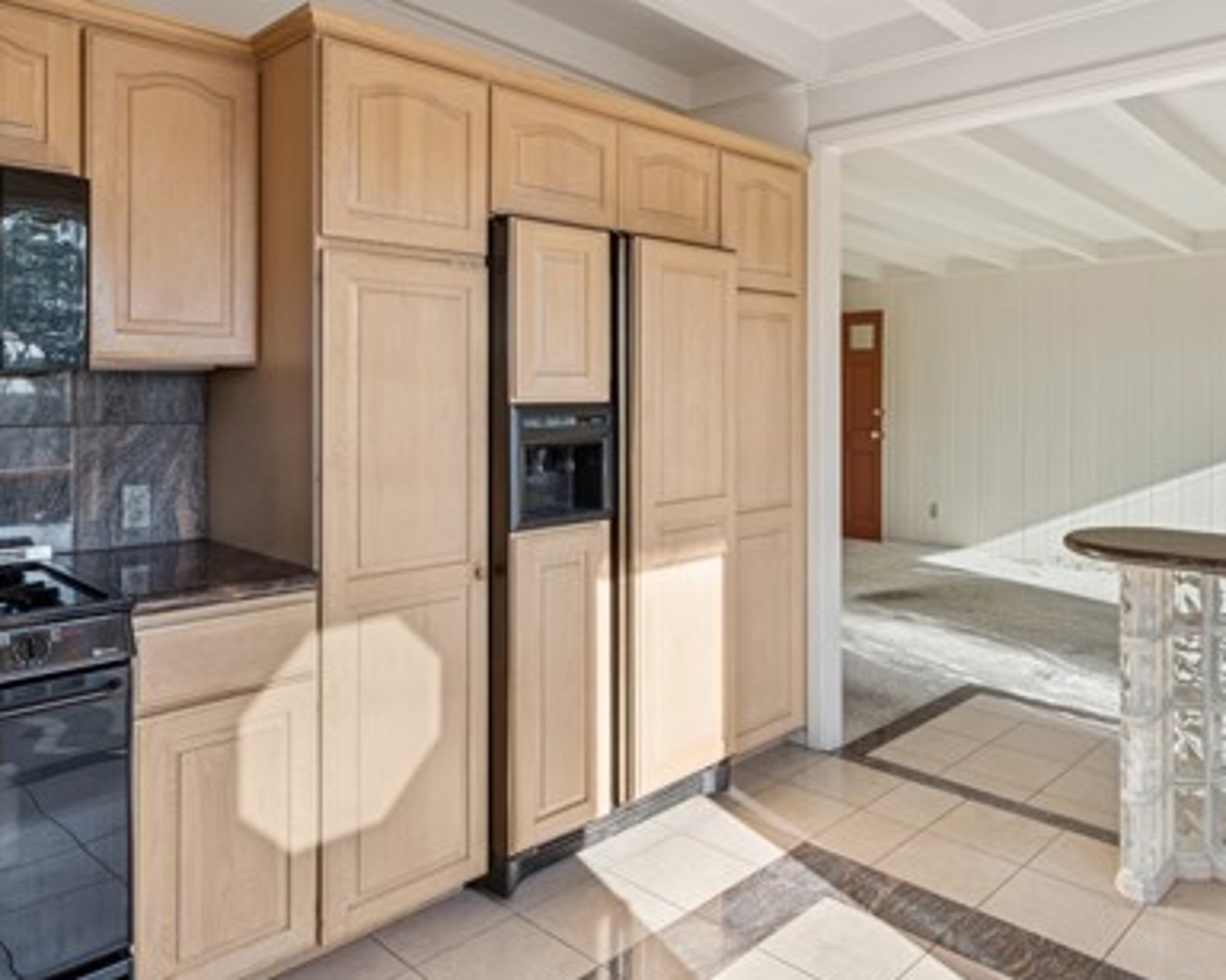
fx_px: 907
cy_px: 394
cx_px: 639
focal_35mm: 25
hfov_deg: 68.1
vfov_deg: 56.4
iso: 200
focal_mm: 16
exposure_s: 1/80
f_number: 8
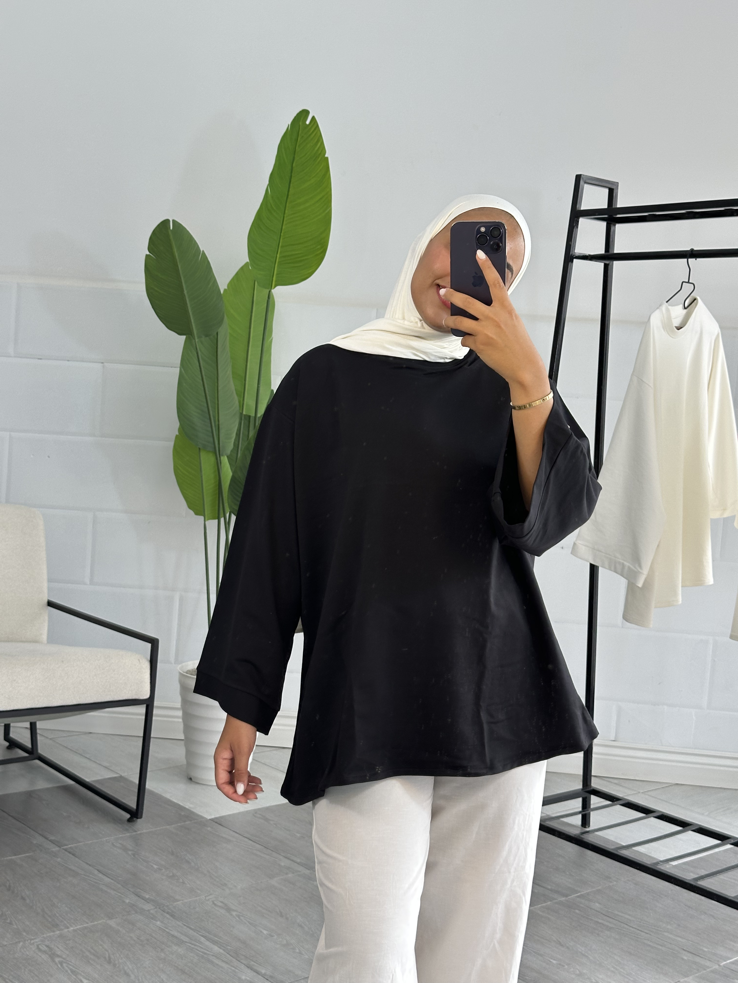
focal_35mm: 48
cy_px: 492
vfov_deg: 39.7
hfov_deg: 30.3
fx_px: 1364
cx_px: 369
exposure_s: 1/218
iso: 64
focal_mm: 6.86
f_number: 1.78
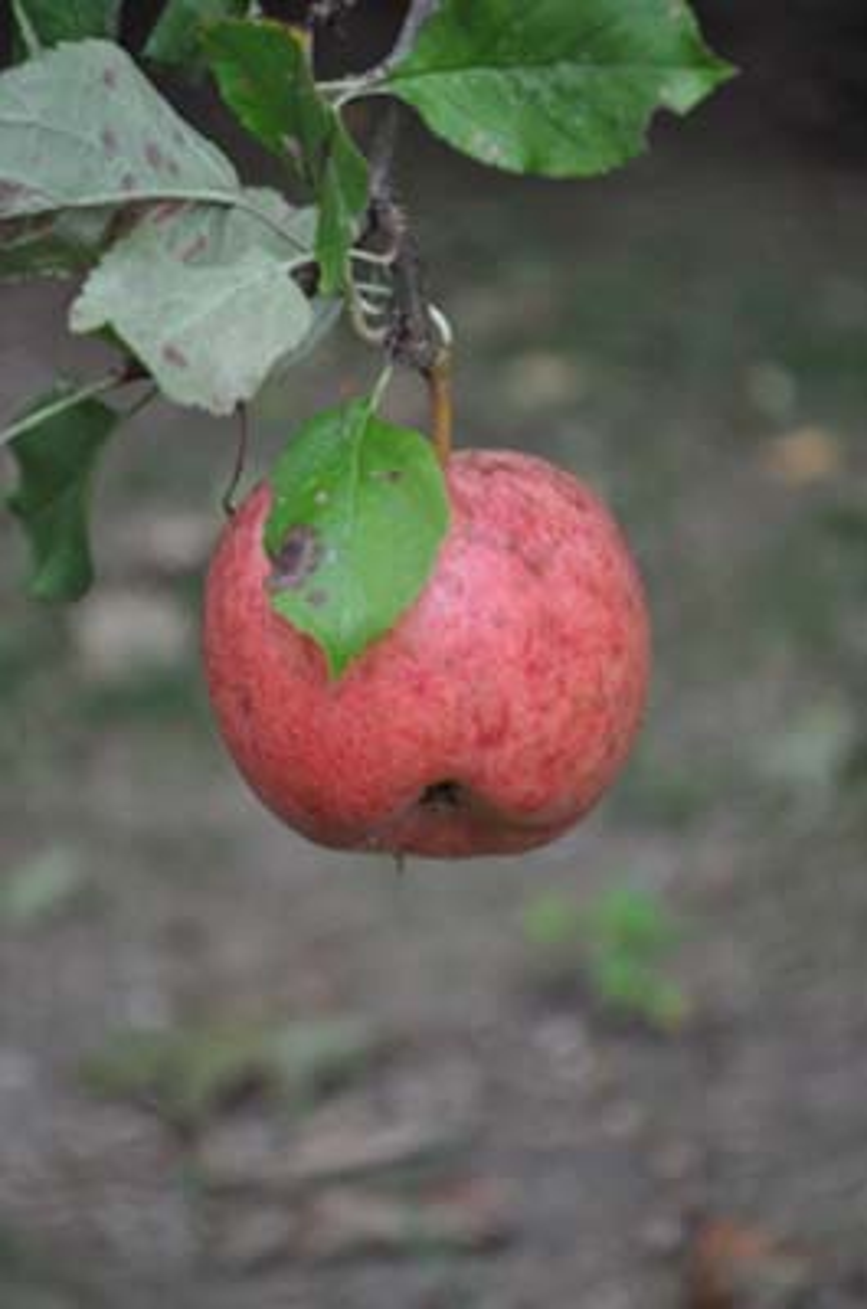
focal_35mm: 82
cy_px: 654
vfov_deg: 24.7
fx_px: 2993
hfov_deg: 16.5
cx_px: 434
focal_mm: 55
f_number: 5.6
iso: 400
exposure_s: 1/40
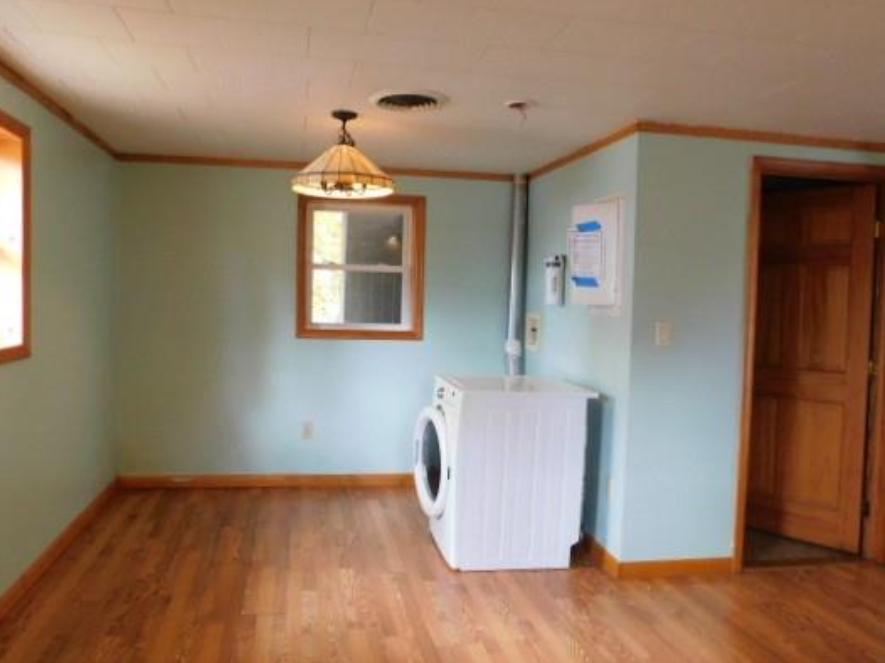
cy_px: 332
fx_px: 716
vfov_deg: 49.7
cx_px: 419
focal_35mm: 28
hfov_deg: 63.4
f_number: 3
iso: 400
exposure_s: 1/25
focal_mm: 4
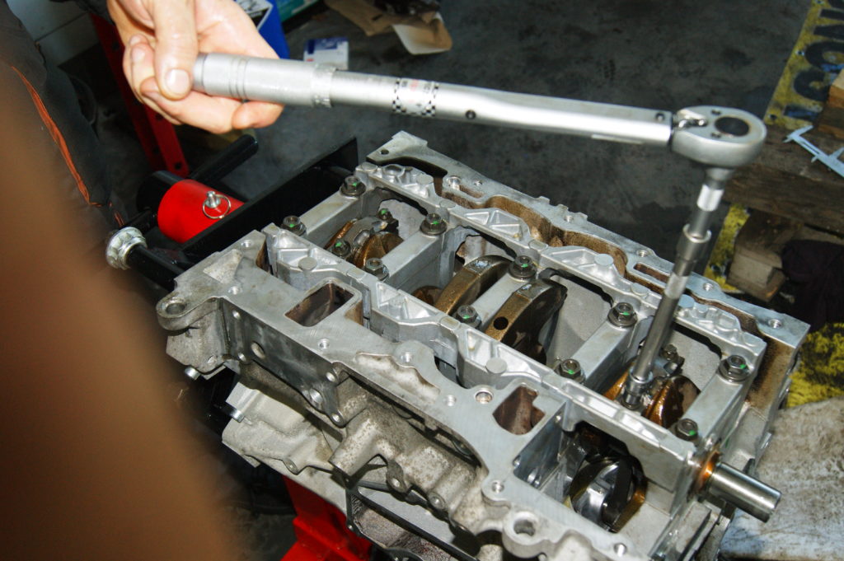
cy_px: 280
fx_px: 914
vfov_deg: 34.2
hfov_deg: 49.6
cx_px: 422
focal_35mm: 39
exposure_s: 1/60
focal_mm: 26
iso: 400
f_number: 5.6
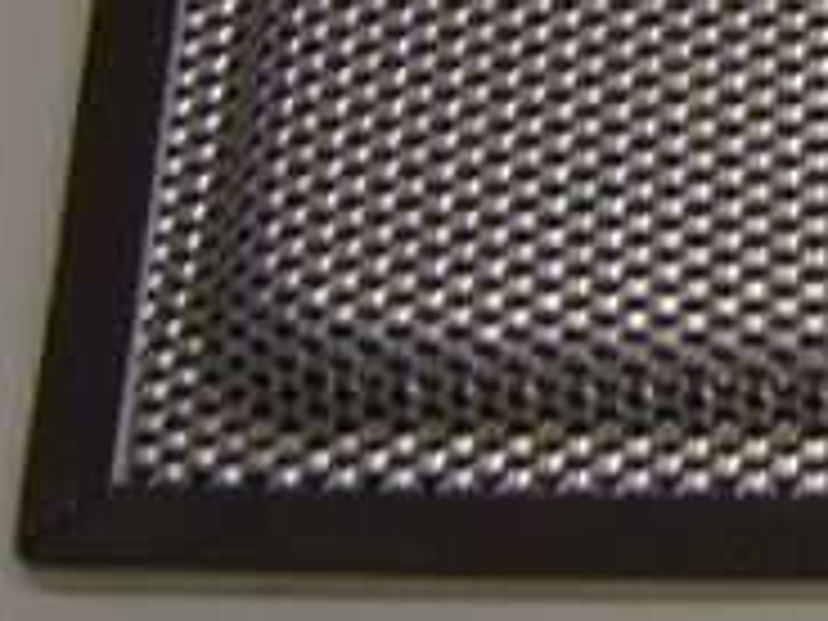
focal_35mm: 122
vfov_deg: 11.7
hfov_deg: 15.1
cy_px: -292
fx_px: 2918
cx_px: 1192
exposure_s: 1/30
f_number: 2.8
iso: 166
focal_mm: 7.4
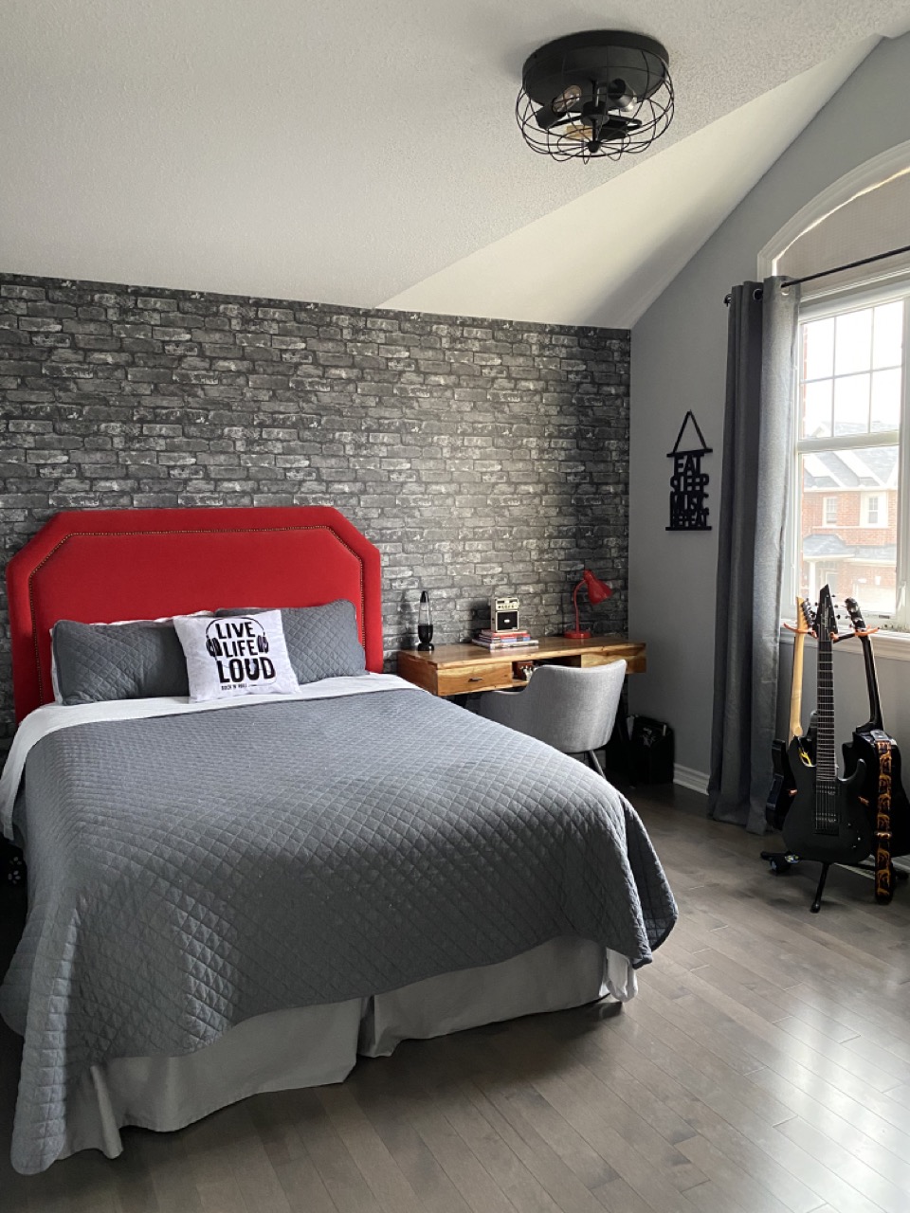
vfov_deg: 67.3
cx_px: 455
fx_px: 911
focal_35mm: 26
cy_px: 606
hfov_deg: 53.1
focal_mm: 4.25
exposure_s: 1/53
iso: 500
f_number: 1.8
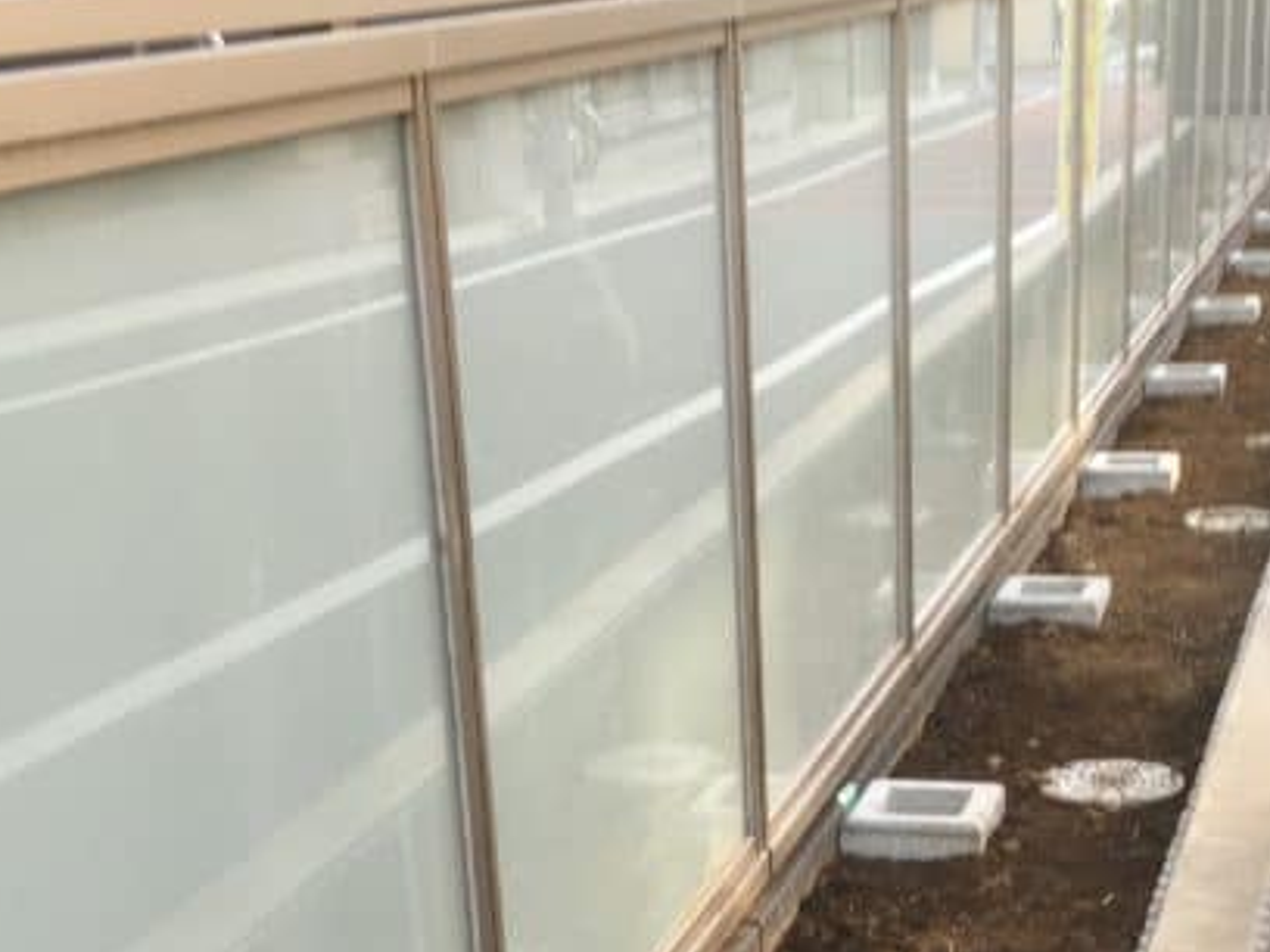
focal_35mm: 71
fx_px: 2605
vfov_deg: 19.9
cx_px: 760
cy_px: 1033
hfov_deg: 27.3
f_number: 2.2
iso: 25
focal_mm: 4.15
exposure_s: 1/60
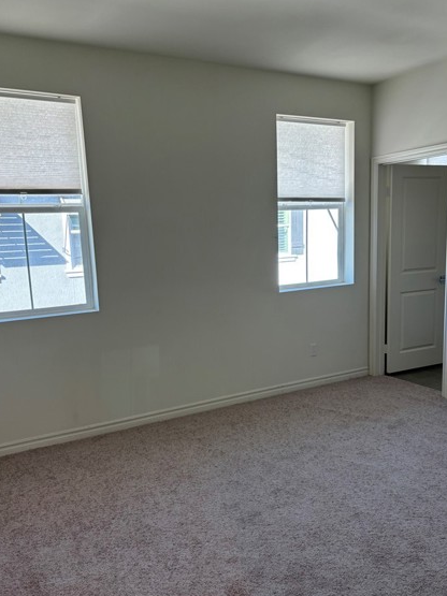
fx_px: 517
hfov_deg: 46.8
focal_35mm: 30
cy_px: 314
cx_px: 219
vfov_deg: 59.9
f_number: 1.6
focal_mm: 5.96
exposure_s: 1/120
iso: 100
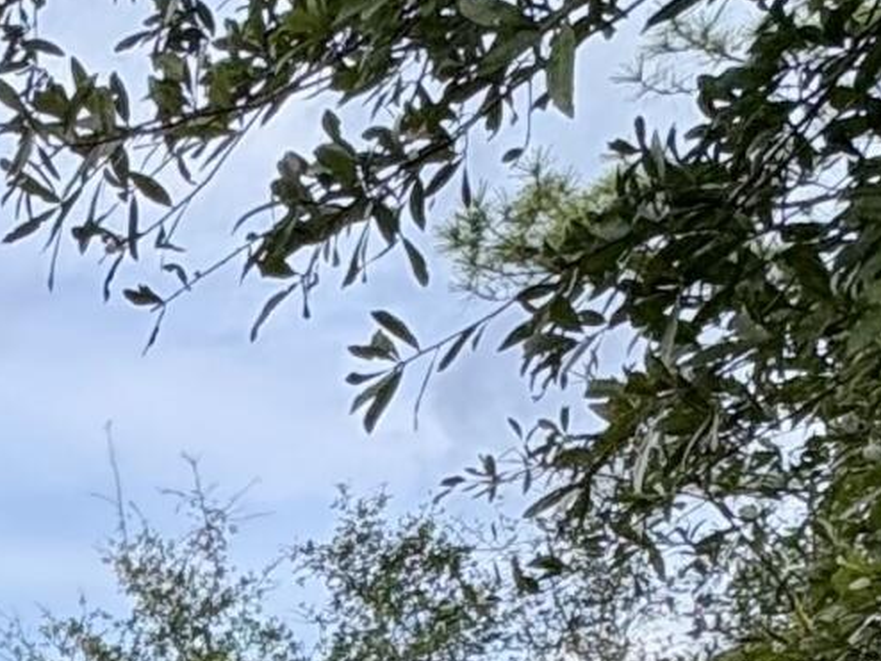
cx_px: -587
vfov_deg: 14.9
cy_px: 1222
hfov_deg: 19.0
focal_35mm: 85
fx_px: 2164
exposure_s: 1/796
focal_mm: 2.22
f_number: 2.2
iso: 50
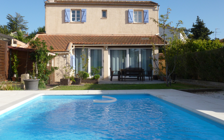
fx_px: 256
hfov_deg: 47.2
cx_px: 112
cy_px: 59
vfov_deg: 30.5
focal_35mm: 42
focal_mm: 6.9
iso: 100
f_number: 3.7
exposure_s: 1/800
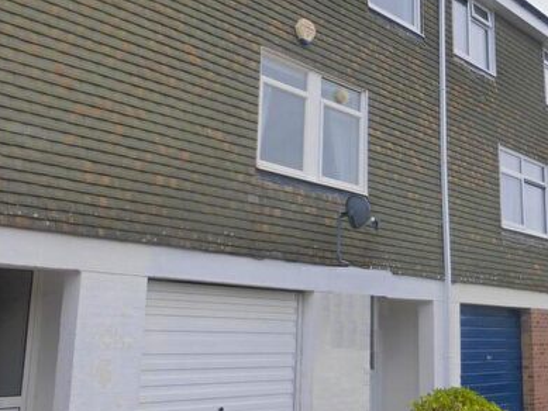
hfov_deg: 41.2
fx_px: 713
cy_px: 179
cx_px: 390
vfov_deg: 32.2
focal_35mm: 45
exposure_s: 1/400
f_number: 4
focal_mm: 4.3
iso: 100
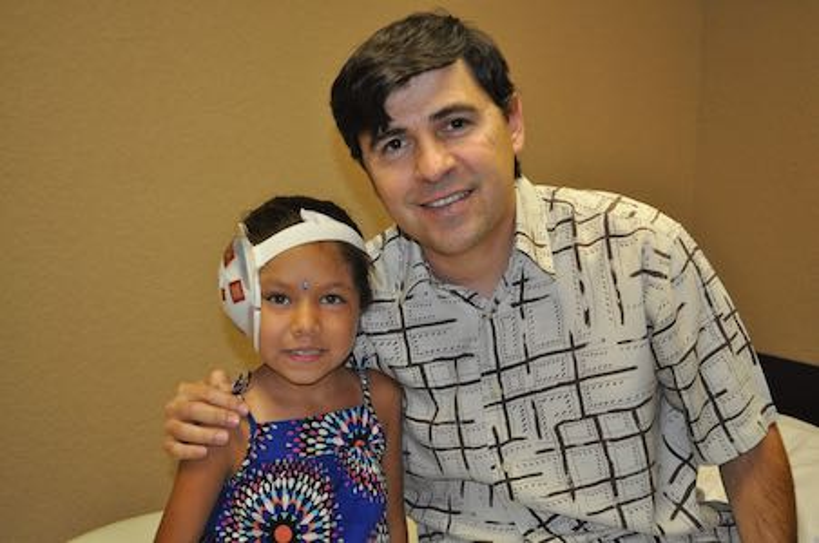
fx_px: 1159
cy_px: 272
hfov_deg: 38.9
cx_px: 410
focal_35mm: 51
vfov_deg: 26.4
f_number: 5
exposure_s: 1/60
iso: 800
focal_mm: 34
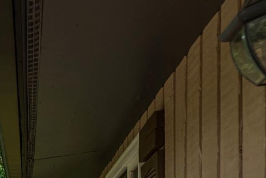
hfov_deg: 22.1
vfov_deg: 21.6
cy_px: 275
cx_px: -216
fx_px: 377
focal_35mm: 51
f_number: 7.1
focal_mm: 14
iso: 320
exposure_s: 1/500
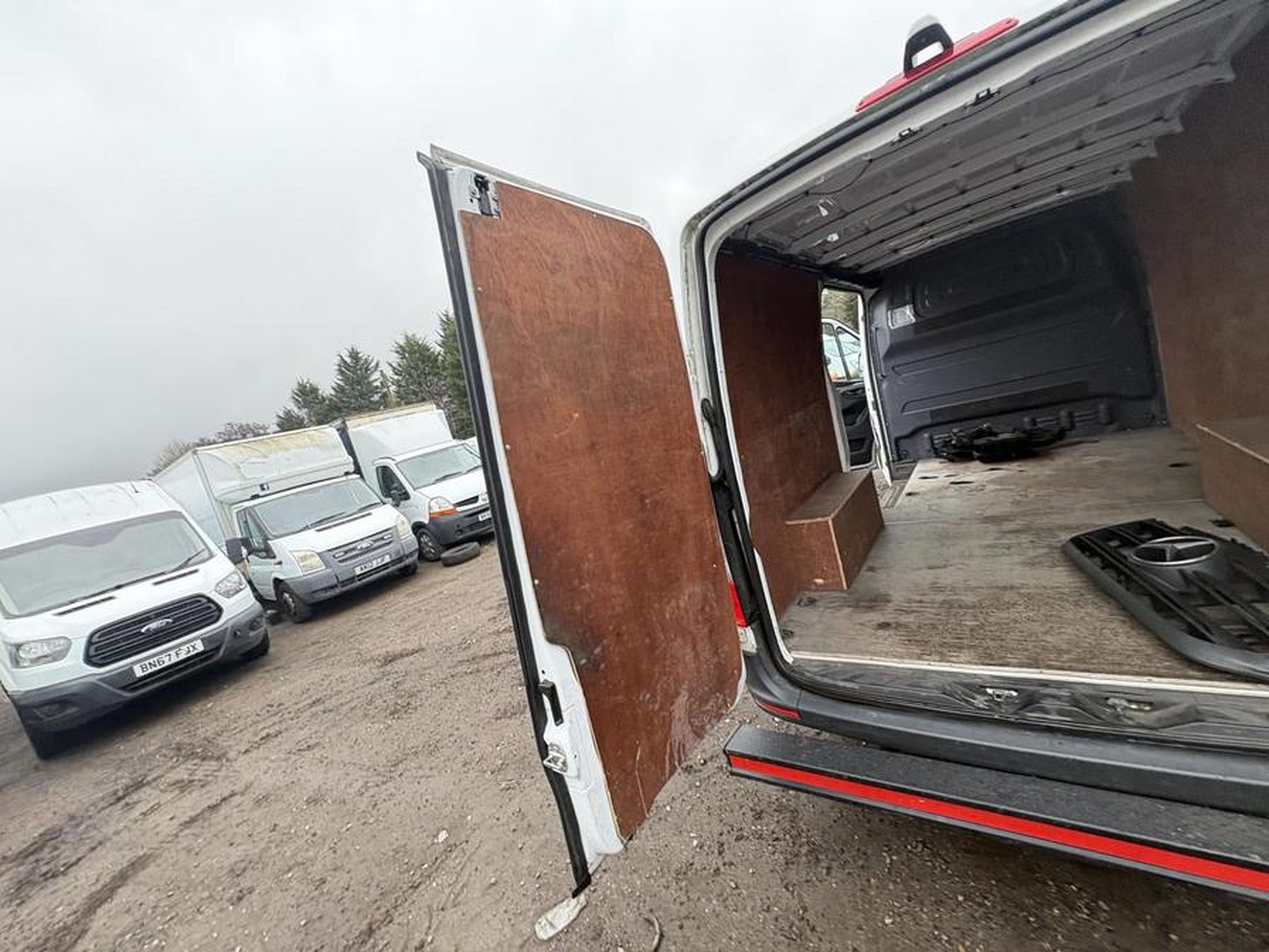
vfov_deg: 85.7
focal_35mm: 14
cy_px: 476
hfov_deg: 102.1
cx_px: 634
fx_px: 513
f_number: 2.2
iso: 200
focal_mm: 2.22
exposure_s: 1/99
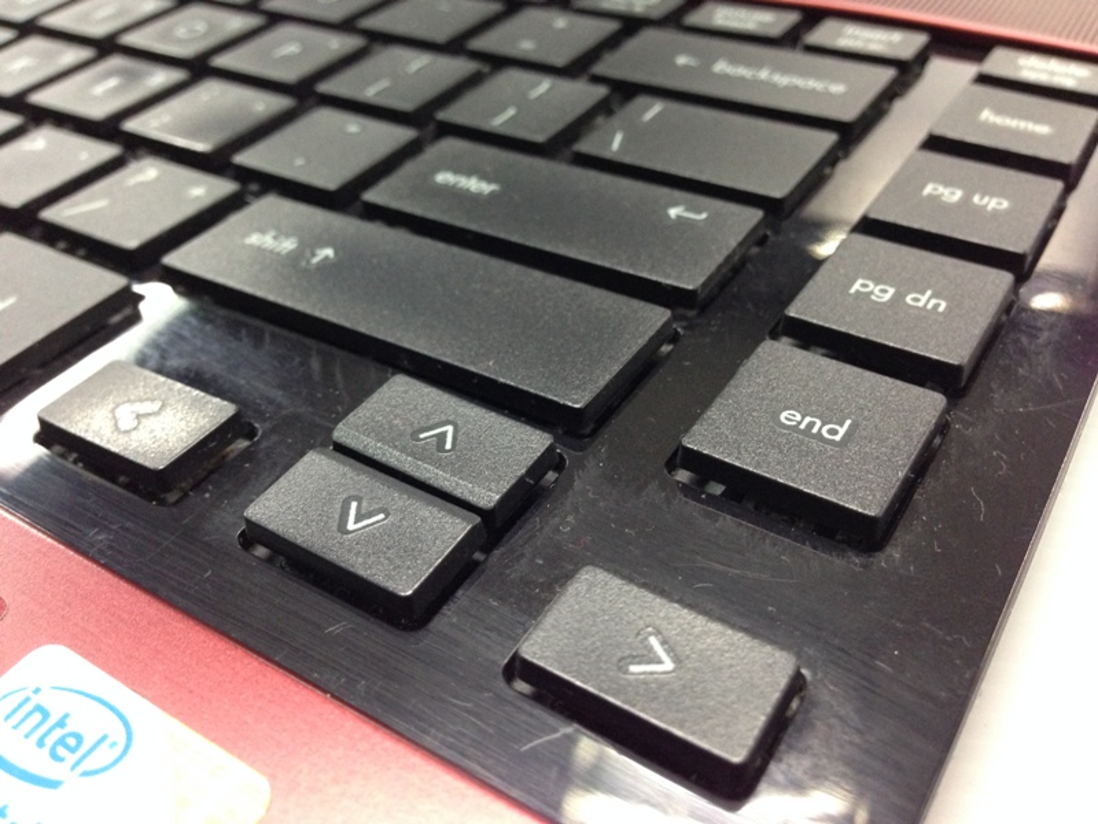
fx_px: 1047
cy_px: 412
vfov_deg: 42.9
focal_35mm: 33
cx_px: 549
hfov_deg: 55.4
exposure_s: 1/20
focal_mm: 4.12
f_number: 2.4
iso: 250
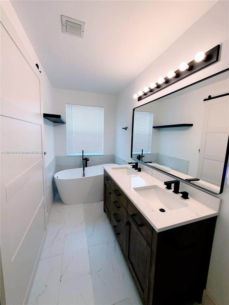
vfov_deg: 102.1
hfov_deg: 85.7
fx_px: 123
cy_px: 152
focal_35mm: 14
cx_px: 114
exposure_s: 1/122
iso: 20
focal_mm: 2.22
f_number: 2.2
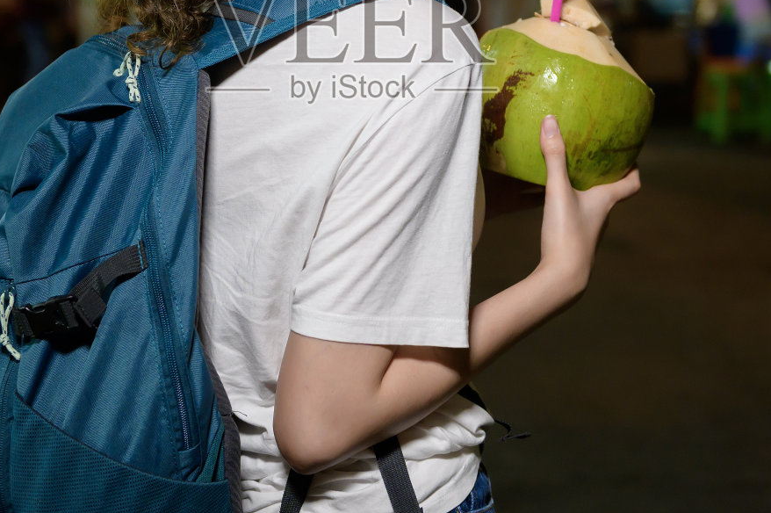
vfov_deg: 16.4
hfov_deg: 24.8
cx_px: 351
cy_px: 47
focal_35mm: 82
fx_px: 1755
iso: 1250
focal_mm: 45
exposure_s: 1/80
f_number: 2.8
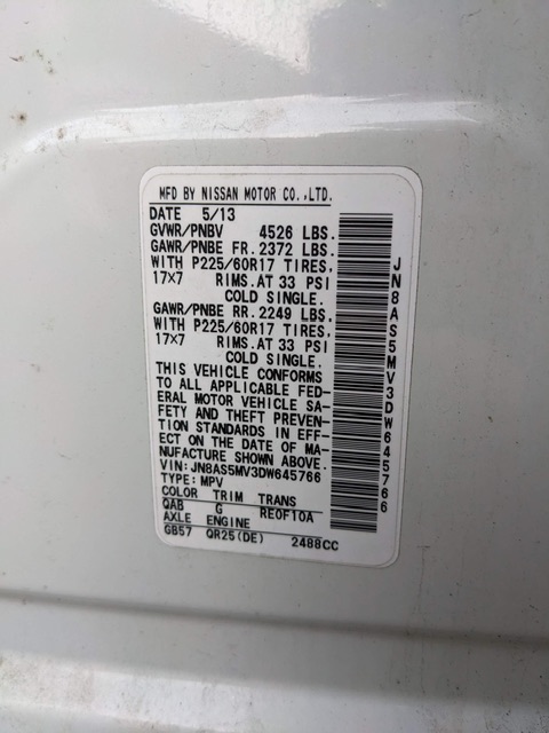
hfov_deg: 51.4
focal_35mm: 27
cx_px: 274
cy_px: 366
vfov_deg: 65.3
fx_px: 571
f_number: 1.73
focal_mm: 4.38
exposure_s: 1/210
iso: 279
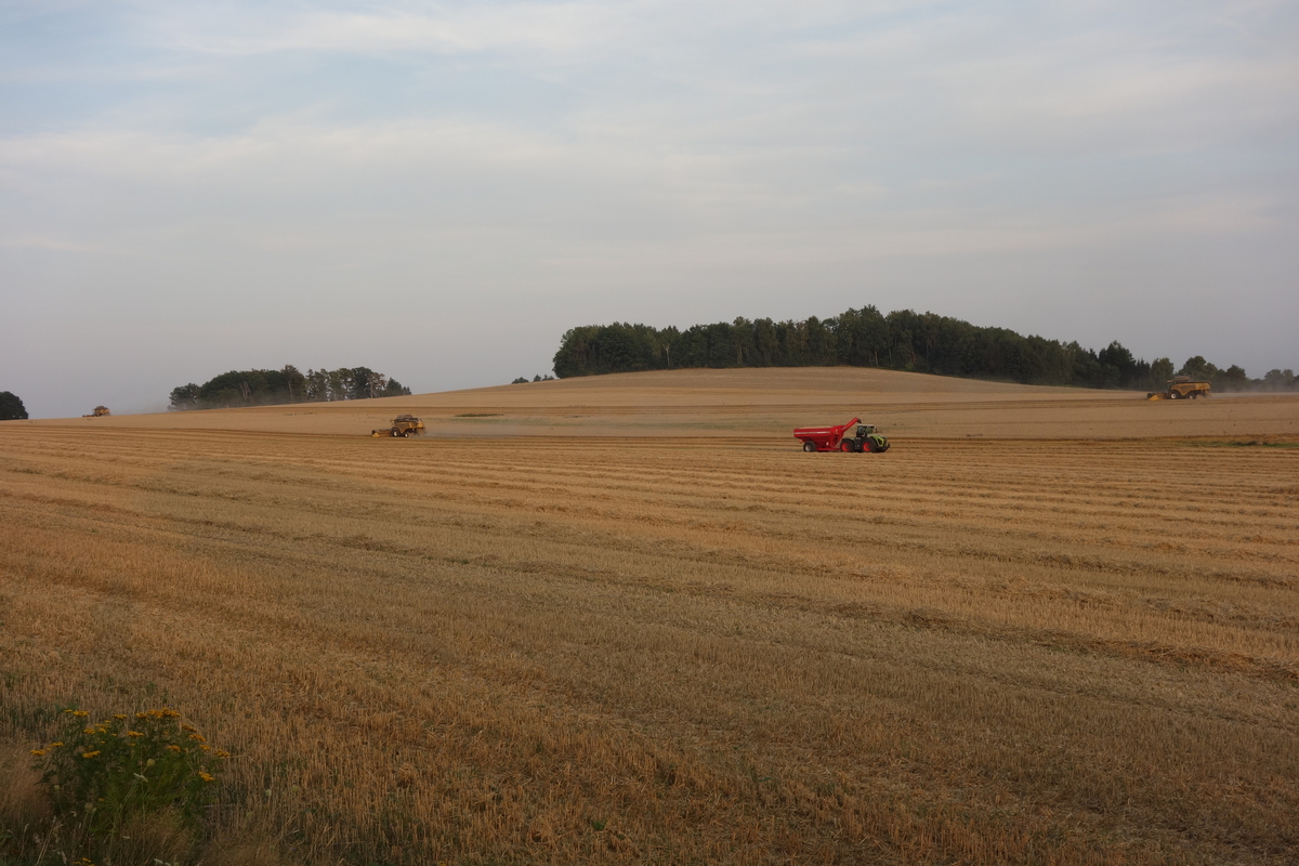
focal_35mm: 46
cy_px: 433
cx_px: 650
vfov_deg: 29.2
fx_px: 1660
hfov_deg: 42.7
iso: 125
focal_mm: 16.99
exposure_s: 1/125
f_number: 5.6
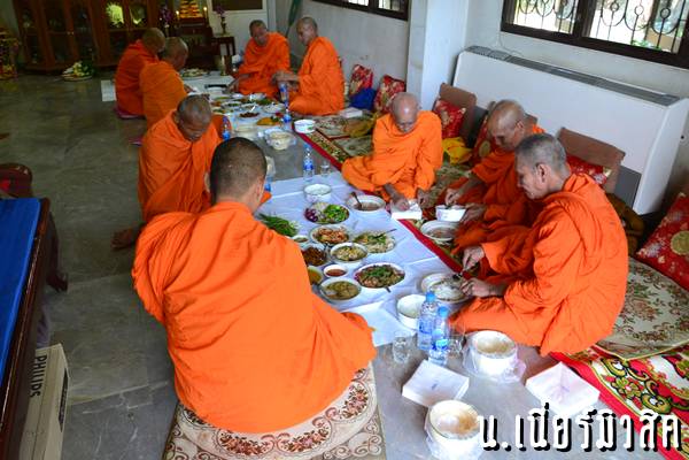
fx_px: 517
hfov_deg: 67.4
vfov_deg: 47.9
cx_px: 344
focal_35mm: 27
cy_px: 230
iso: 400
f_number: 6.3
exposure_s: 1/15
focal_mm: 18
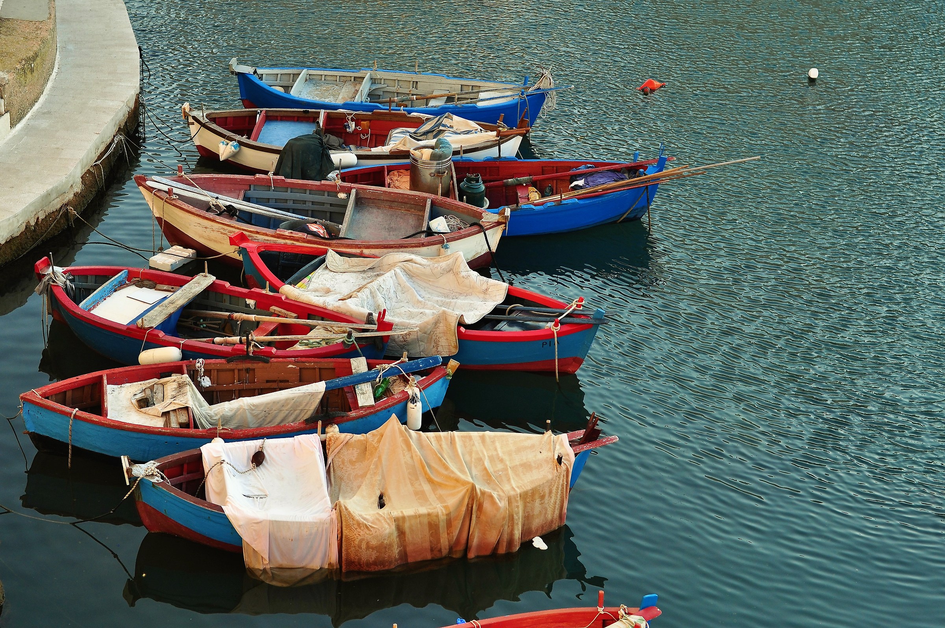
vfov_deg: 18.1
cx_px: 472
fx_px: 1966
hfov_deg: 27.0
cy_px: 314
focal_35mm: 75
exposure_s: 1/400
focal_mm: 50
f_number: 4
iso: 200
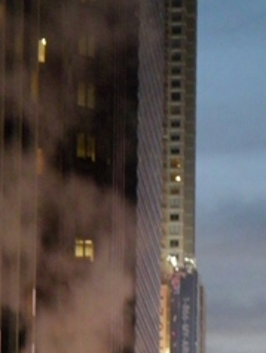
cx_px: 55
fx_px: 2107
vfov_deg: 9.4
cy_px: 451
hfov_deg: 7.2
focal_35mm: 206
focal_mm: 14.4
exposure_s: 1/10
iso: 400
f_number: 3.9
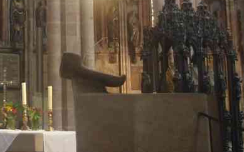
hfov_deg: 22.4
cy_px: -31
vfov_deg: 14.0
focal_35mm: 90
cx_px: 25
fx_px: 600
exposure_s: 1/25
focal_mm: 23
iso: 3200
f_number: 4
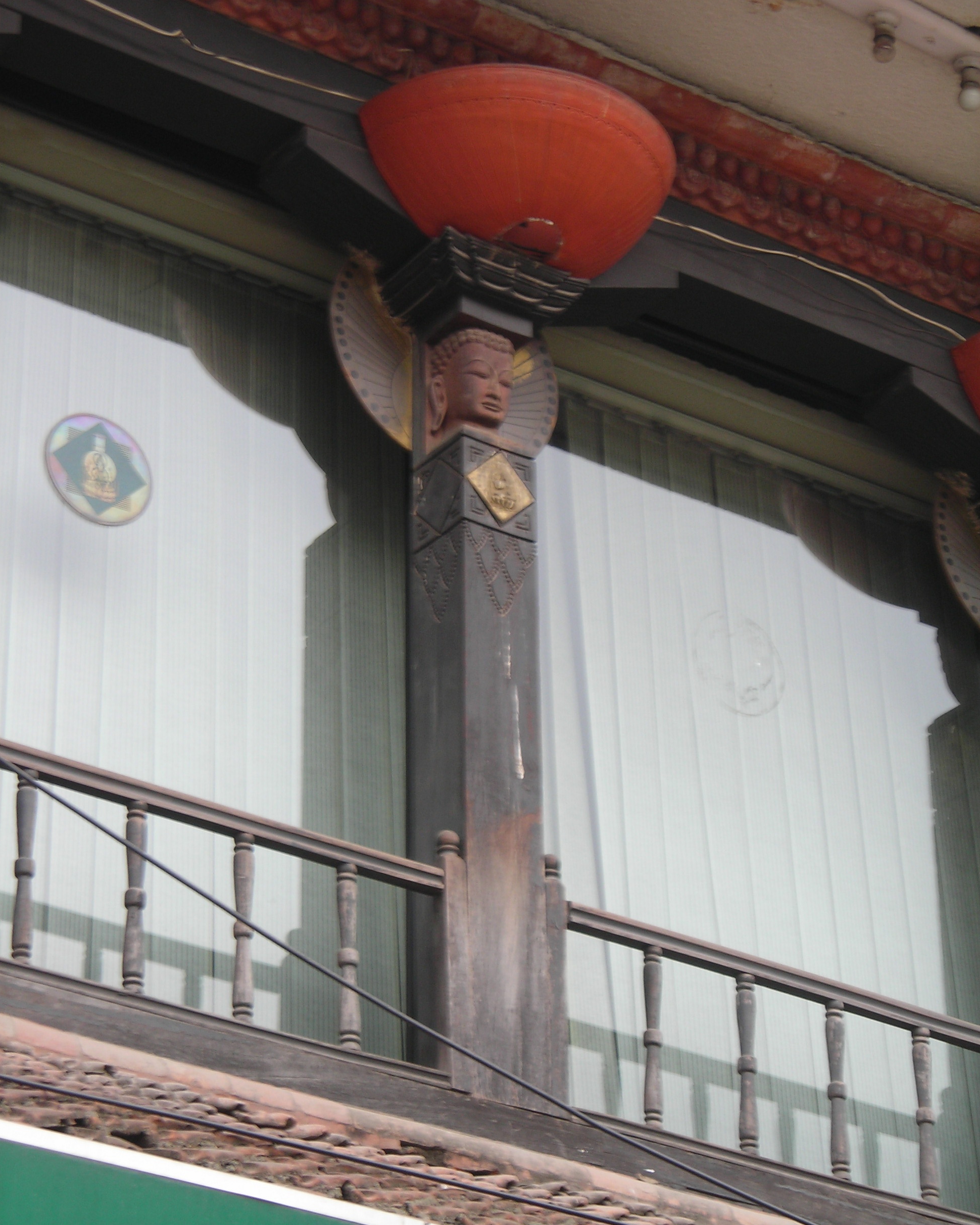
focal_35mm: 121
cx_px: 490
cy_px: 574
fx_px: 4387
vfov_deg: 15.9
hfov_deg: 12.7
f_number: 5.3
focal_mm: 19.2
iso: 50
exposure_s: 1/20.2
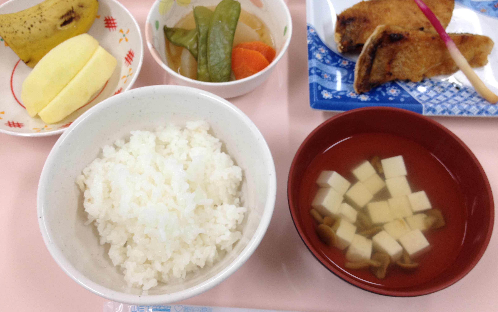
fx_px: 516
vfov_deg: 33.6
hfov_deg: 51.5
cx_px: 246
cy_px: 156
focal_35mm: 38
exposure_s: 1/40
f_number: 2.4
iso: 64
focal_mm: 4.28
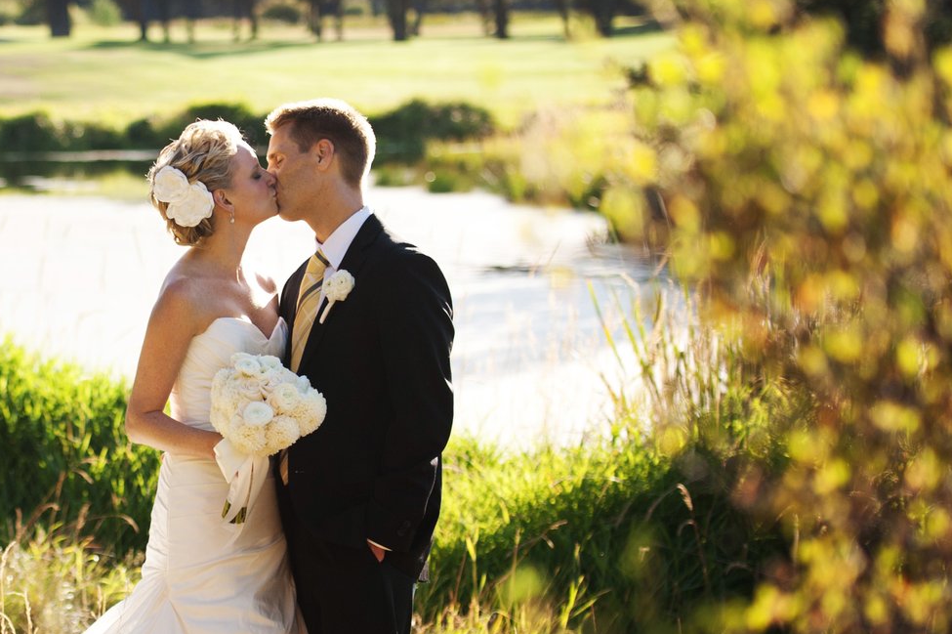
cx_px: 31
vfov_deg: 9.3
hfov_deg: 13.8
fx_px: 3885
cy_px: 366
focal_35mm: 147
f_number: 2.8
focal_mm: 70
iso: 320
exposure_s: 1/1250
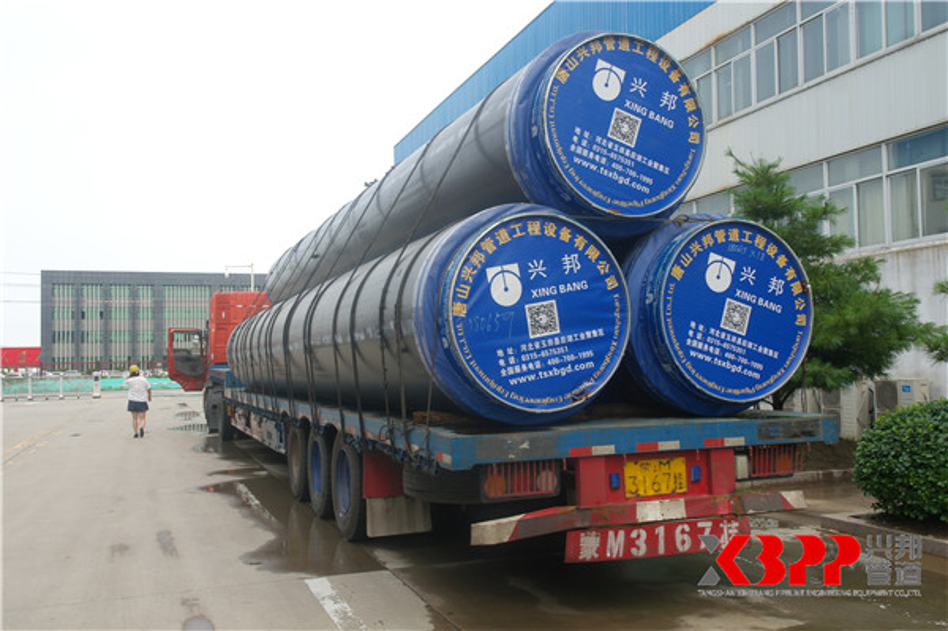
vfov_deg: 43.5
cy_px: 316
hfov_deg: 62.0
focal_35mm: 30
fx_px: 789
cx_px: 474
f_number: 9
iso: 100
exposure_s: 1/80
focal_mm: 20
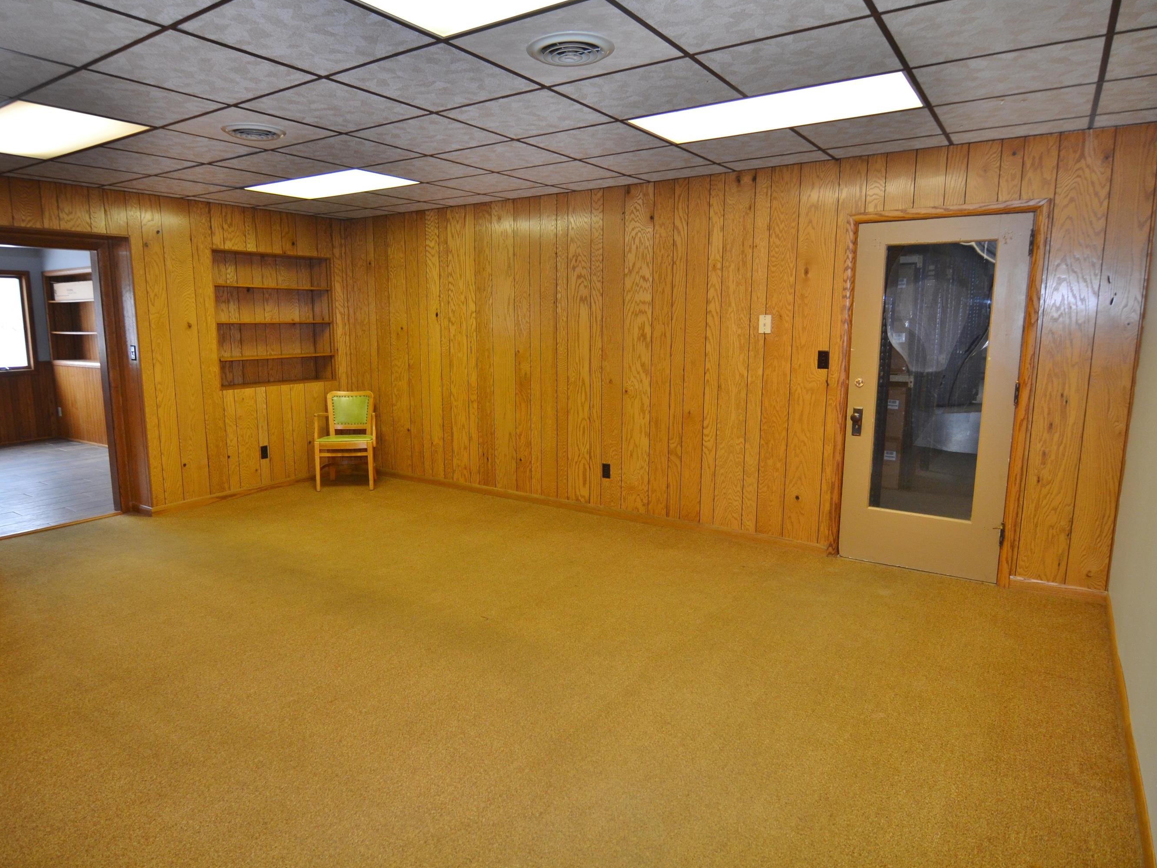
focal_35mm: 20
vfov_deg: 66.0
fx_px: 669
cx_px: 543
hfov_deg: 81.6
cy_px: 434
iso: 400
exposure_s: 1/60
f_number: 4
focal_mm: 12
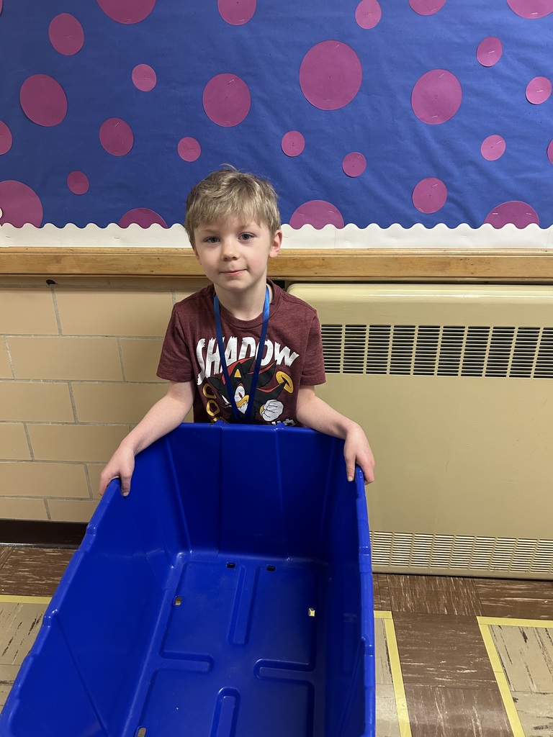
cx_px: 276
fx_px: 554
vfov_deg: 67.3
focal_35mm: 26
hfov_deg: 53.1
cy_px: 368
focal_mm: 5.7
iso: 160
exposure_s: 1/60
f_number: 1.5
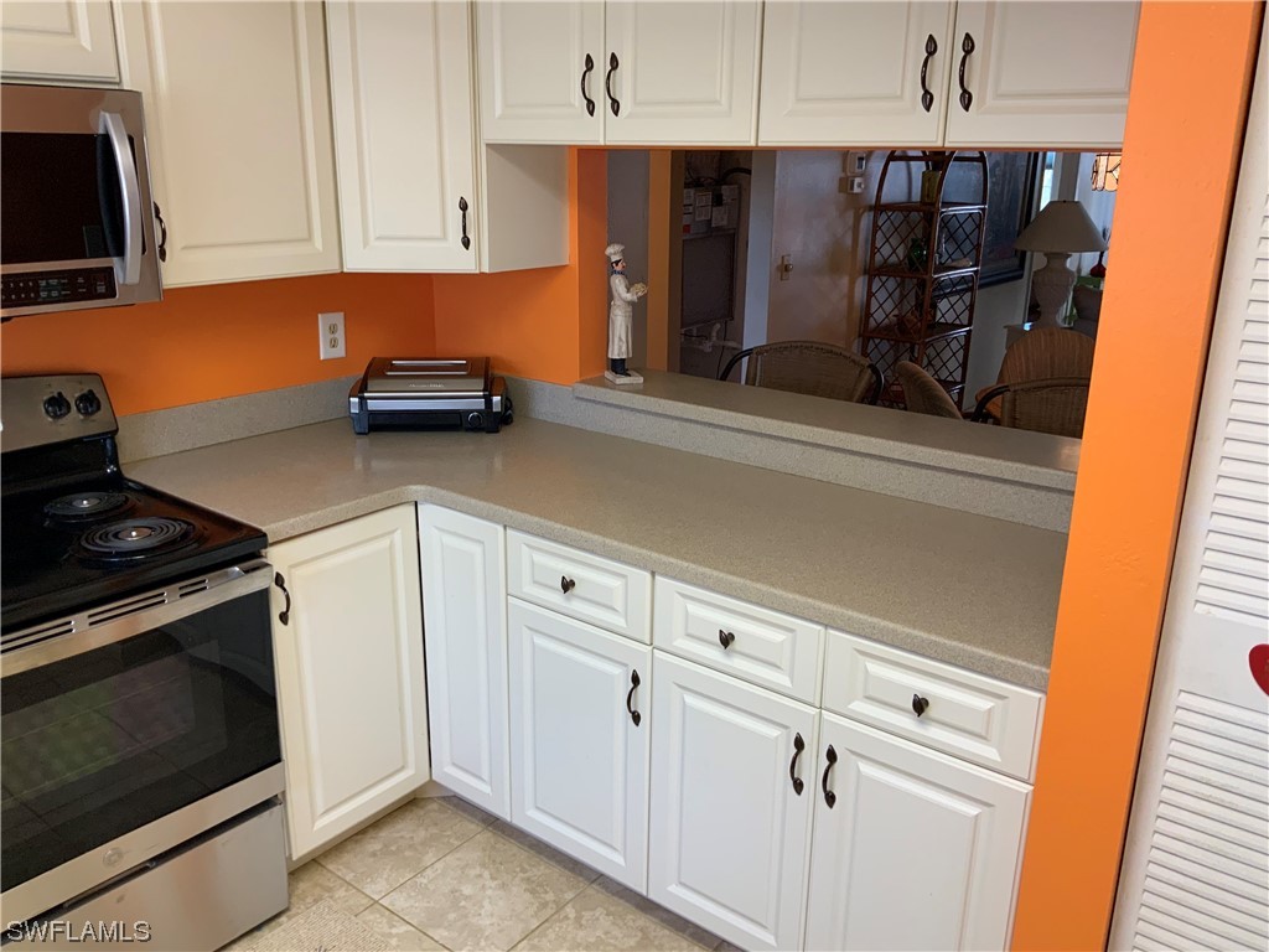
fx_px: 1063
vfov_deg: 48.2
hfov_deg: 61.7
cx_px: 634
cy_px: 476
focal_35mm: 29
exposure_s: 1/60
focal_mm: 3
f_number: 1.8
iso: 64
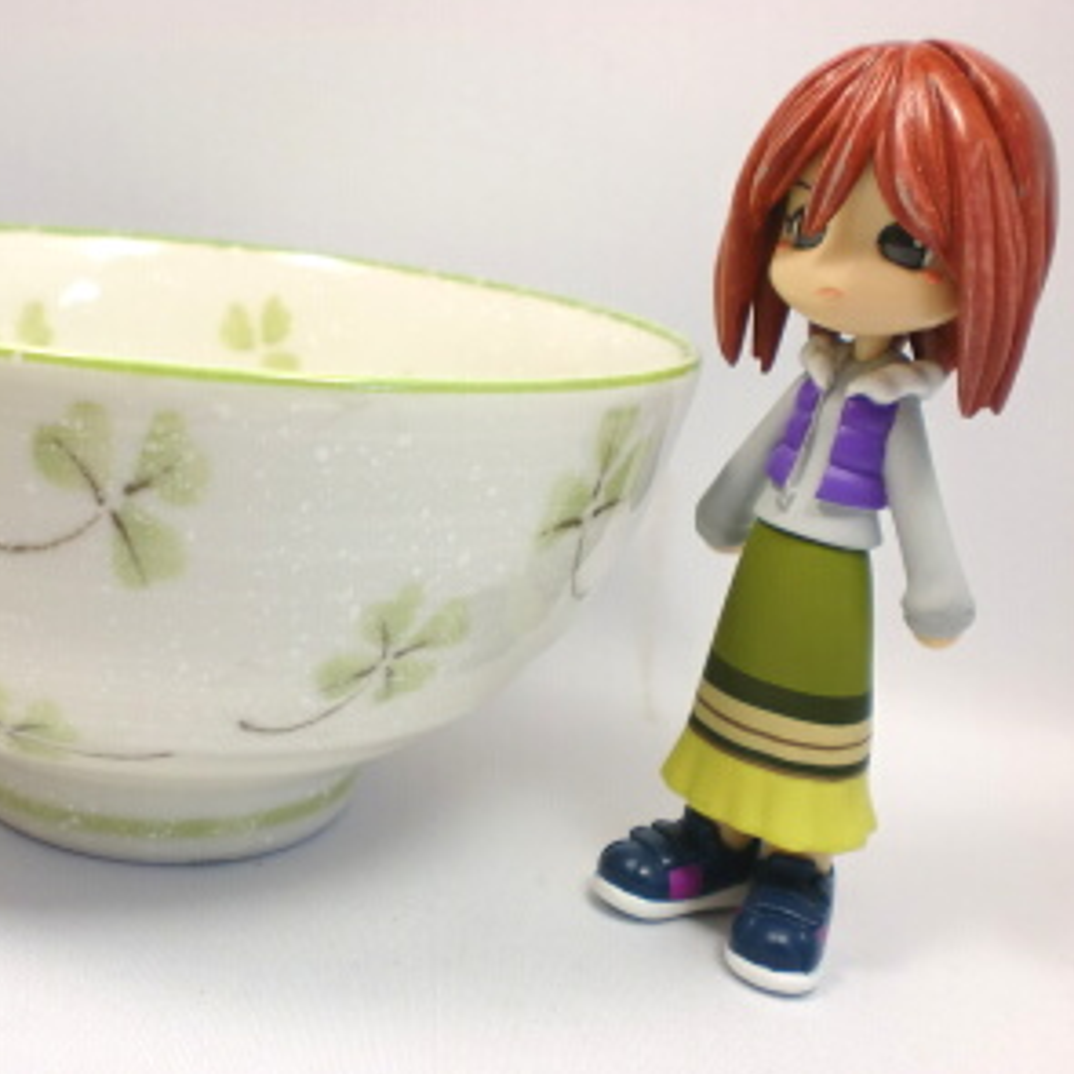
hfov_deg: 39.6
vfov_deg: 40.0
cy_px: 539
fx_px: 1474
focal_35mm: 42
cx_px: 364
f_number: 3.1
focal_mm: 6.3
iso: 64
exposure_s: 1/60
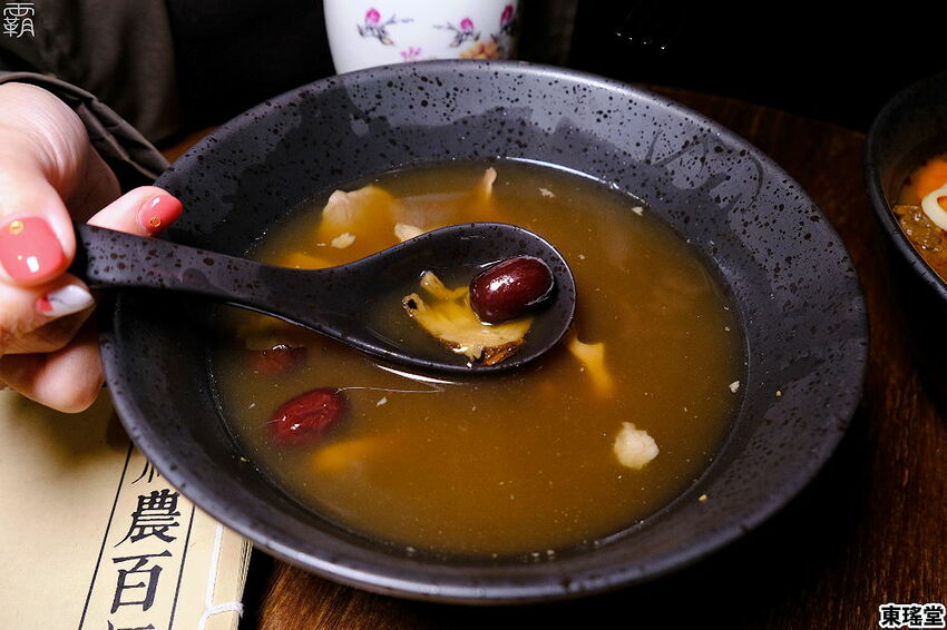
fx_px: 710
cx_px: 474
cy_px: 315
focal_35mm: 27
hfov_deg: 67.4
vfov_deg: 47.9
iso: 1250
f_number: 4.5
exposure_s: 1/30
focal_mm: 18
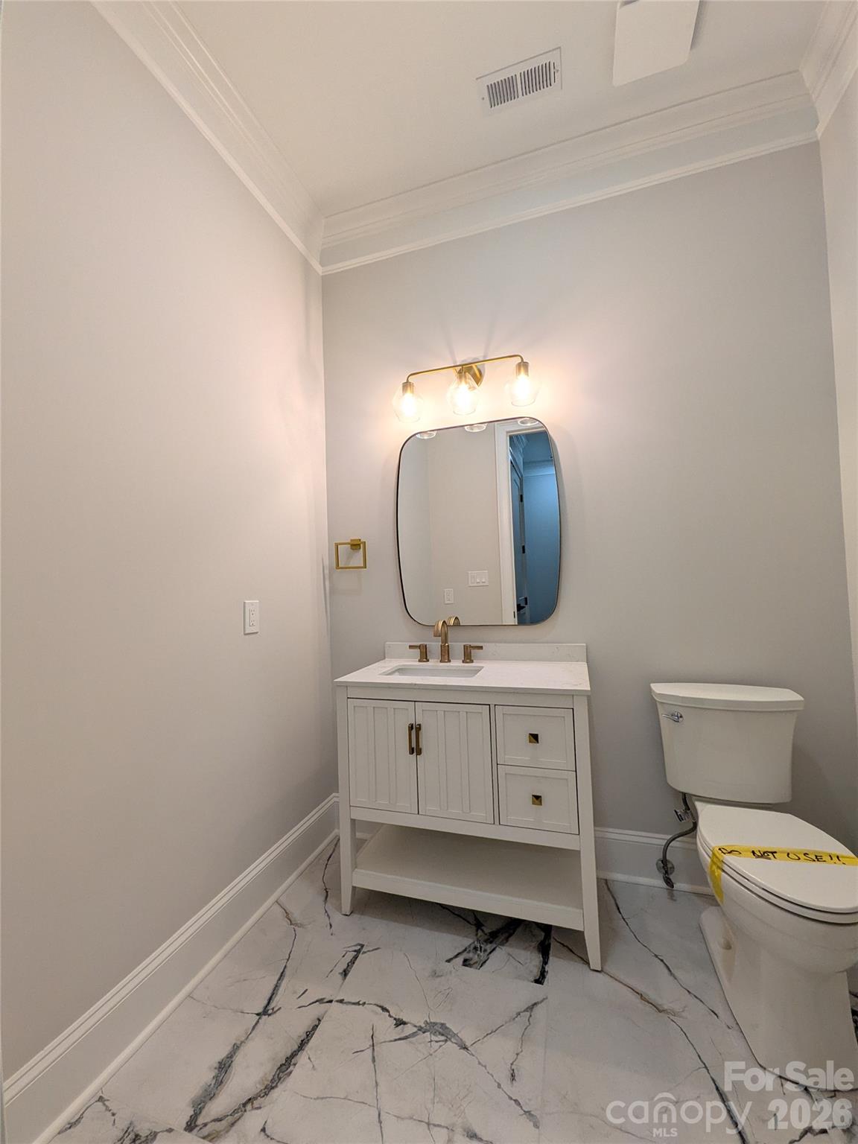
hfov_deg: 85.7
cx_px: 429
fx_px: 463
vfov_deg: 102.1
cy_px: 572
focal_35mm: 14
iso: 59
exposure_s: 1/120
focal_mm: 1.85
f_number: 2.2
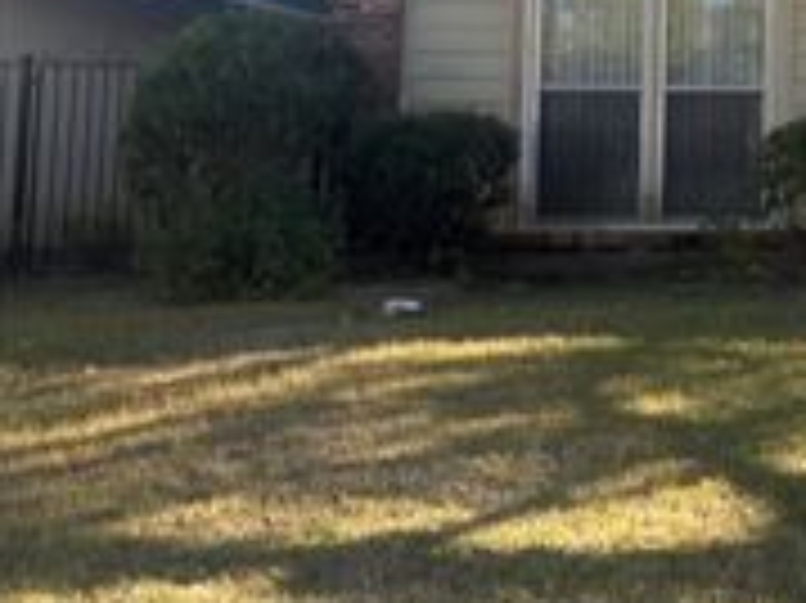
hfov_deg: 24.3
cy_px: 65
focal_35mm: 67
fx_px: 1559
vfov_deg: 21.4
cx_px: 1121
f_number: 1.78
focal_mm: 6.76
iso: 100
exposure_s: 1/1156
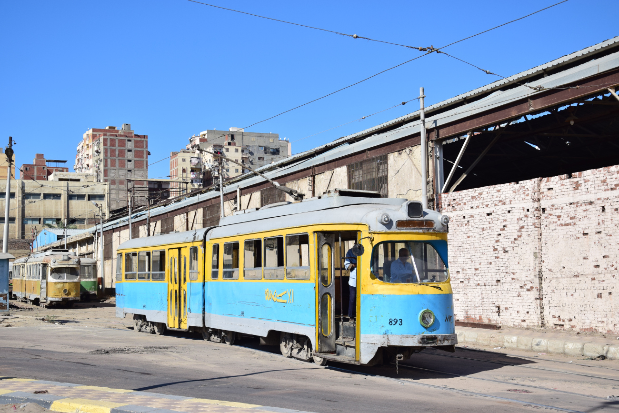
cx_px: 310
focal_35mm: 52
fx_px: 903
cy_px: 206
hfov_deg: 37.8
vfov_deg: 25.8
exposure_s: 1/1000
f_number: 6.3
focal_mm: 35
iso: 200
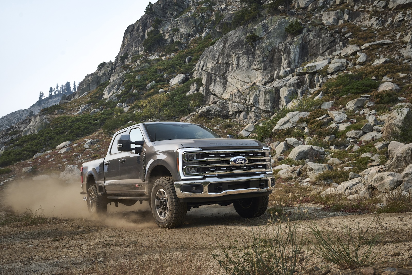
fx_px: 378
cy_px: 138
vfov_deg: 40.0
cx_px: 206
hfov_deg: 57.2
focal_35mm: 33
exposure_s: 1/640
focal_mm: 33
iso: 640
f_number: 8
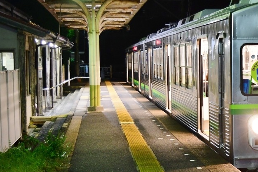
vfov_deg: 14.9
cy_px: 98
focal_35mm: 92
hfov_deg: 21.7
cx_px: 224
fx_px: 659
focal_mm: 32
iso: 1800
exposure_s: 1/30
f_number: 4.5
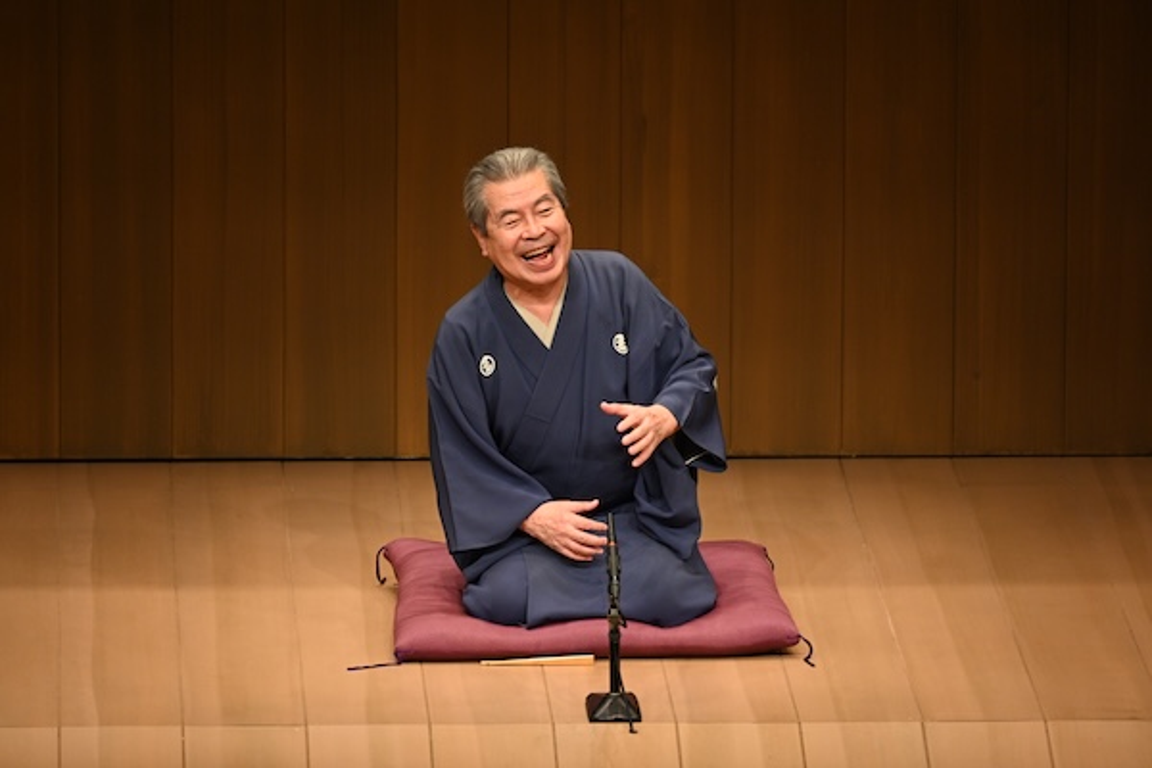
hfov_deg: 5.2
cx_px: 576
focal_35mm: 400
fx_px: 12799
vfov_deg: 3.4
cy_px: 384
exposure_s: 1/320
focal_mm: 400
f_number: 5.6
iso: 1600
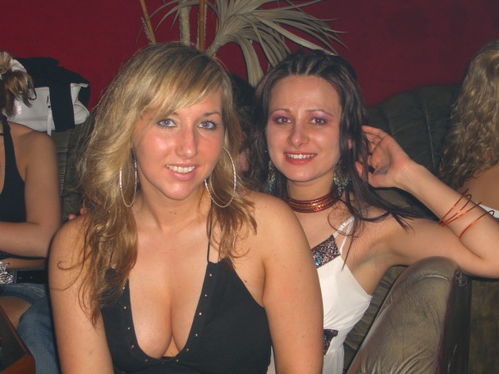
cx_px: 250
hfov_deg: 28.6
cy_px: 187
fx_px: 980
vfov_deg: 21.6
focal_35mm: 68
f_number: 4
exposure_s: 1/60
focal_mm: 14.2
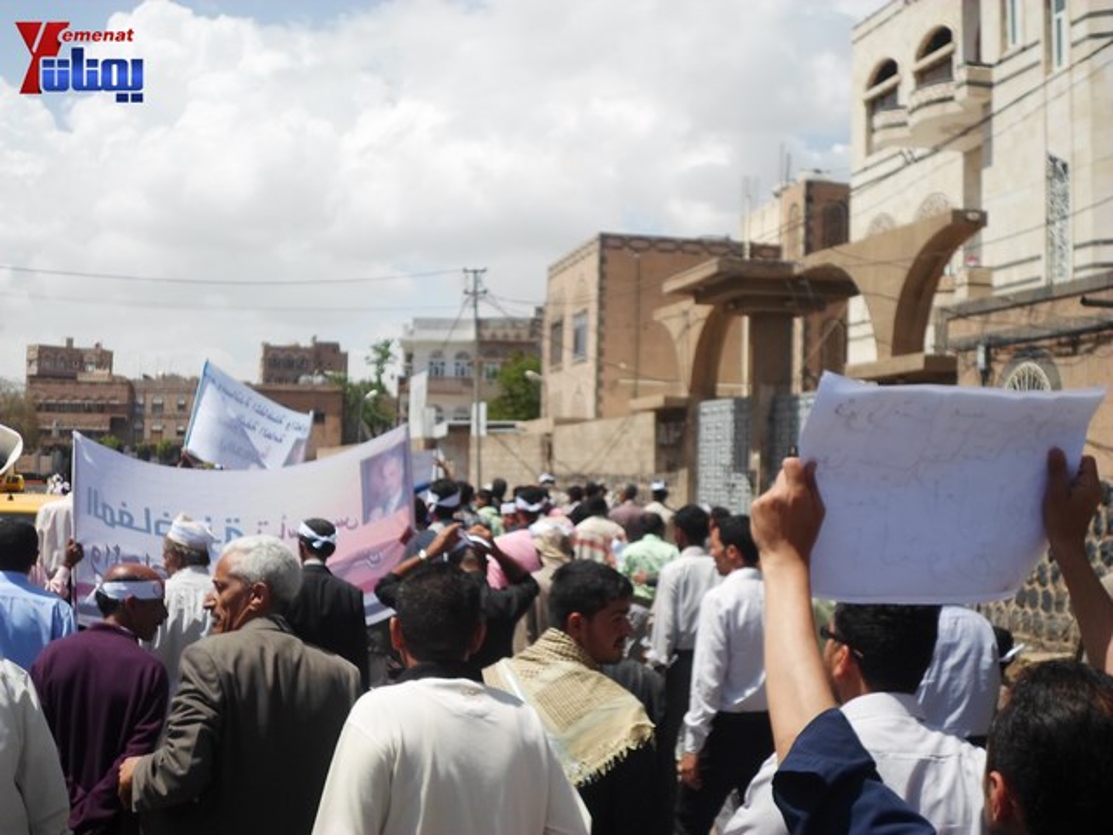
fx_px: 1383
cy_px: 418
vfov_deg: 33.6
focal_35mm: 43
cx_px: 556
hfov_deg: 43.9
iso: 80
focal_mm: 7.8
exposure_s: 1/1500
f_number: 3.2
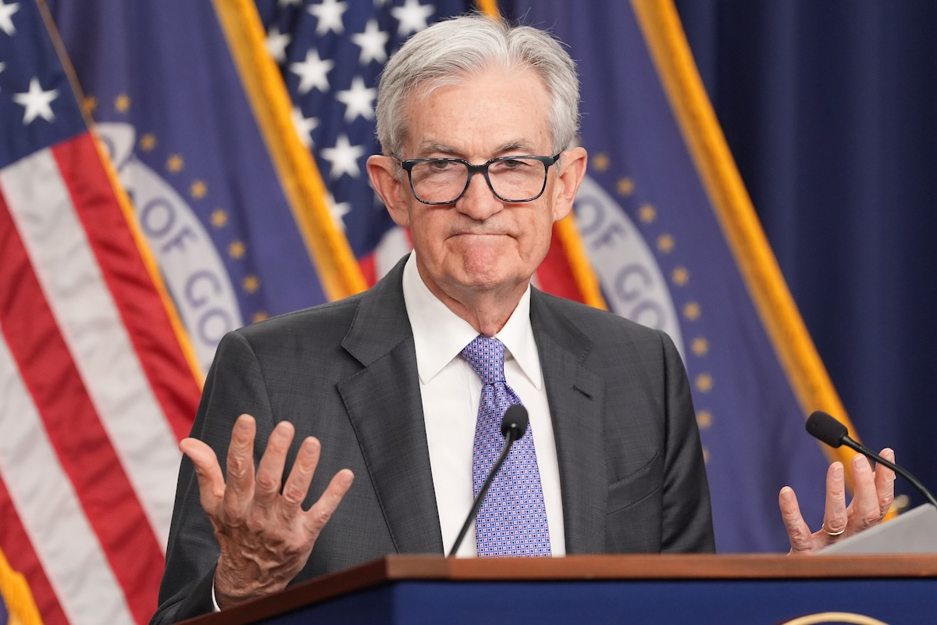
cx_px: 468
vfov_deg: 4.7
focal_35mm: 291
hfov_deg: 7.1
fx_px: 7573
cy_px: 312
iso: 2000
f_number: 3.2
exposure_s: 1/500
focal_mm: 194
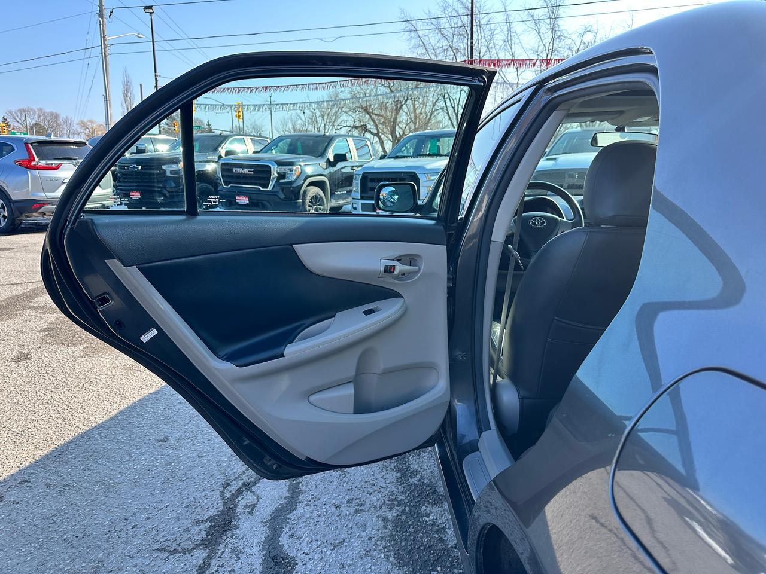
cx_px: 383
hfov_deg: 71.6
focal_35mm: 24
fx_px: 531
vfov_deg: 56.8
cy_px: 287
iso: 80
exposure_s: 1/971
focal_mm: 6.86
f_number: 1.78
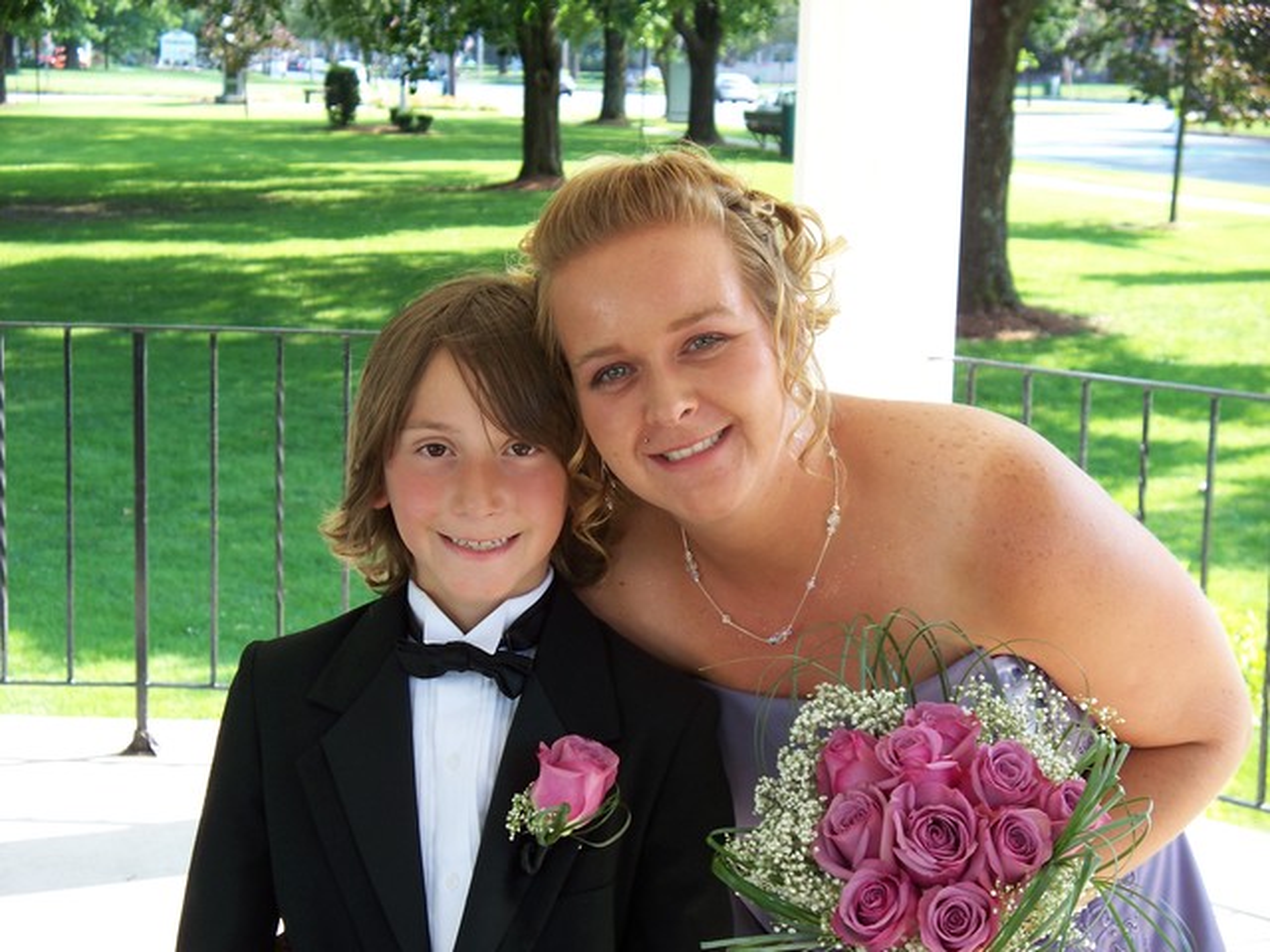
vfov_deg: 18.4
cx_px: 635
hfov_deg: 24.4
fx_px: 2935
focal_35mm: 80
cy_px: 476
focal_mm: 16.86
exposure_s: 1/100
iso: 80
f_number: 3.4
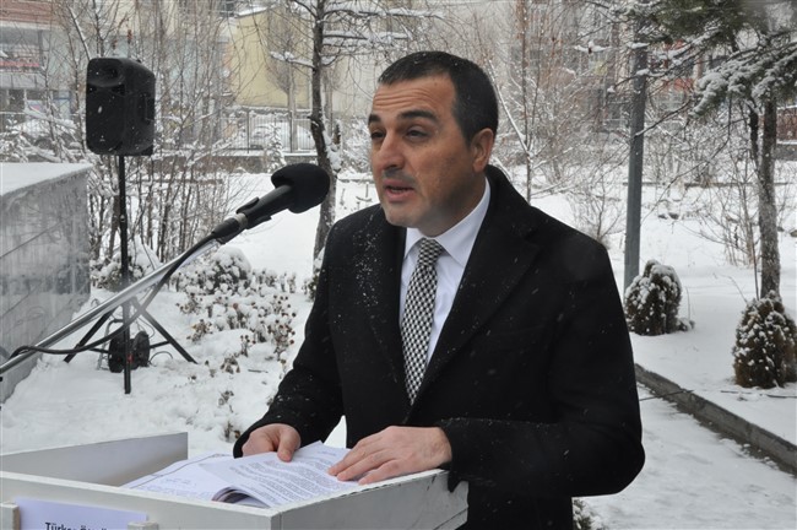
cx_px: 398
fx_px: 1327
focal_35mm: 60
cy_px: 265
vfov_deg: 22.6
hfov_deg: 33.4
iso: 1250
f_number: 18
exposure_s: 1/320
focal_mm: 40
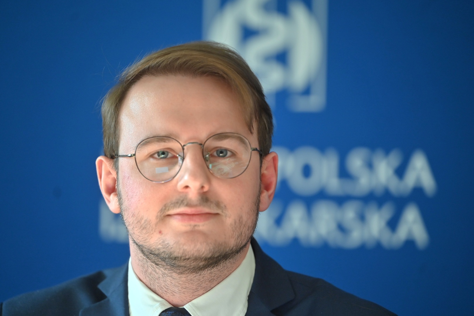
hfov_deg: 11.4
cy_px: 158
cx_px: 237
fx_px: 2370
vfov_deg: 7.6
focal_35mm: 180
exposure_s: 1/400
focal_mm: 180
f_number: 2.8
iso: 560
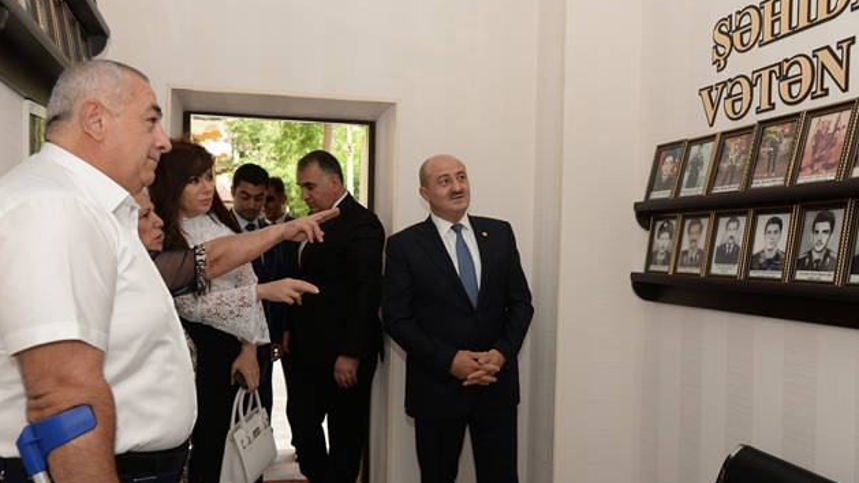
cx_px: 434
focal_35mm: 32
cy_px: 260
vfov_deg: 36.7
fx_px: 729
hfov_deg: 61.0
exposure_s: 1/250
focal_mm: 30
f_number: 6.3
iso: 1100
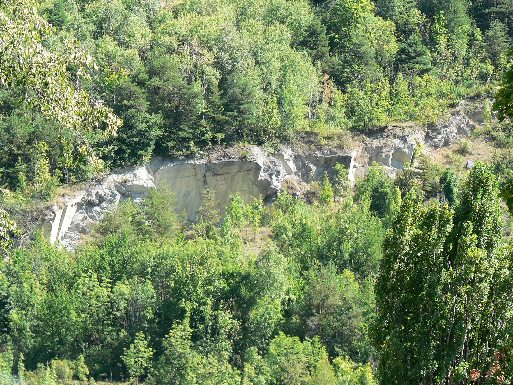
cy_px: 192
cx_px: 256
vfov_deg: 7.1
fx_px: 3097
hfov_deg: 9.5
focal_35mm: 209
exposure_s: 1/125
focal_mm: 34.8
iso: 80
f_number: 4
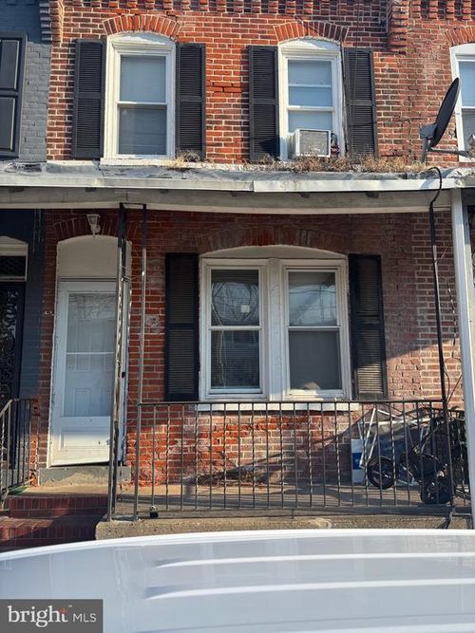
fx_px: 476
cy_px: 316
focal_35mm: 26
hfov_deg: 53.0
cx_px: 238
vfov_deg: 67.3
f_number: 1.6
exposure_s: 1/1164
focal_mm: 5.96
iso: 50
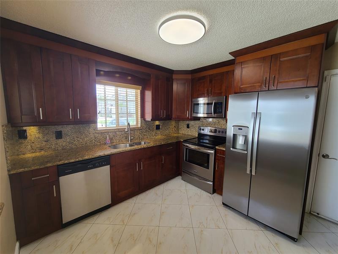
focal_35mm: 13
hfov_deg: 106.2
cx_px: 169
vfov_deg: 89.9
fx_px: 127
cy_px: 127
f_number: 2.2
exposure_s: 1/60
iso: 64
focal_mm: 2.2
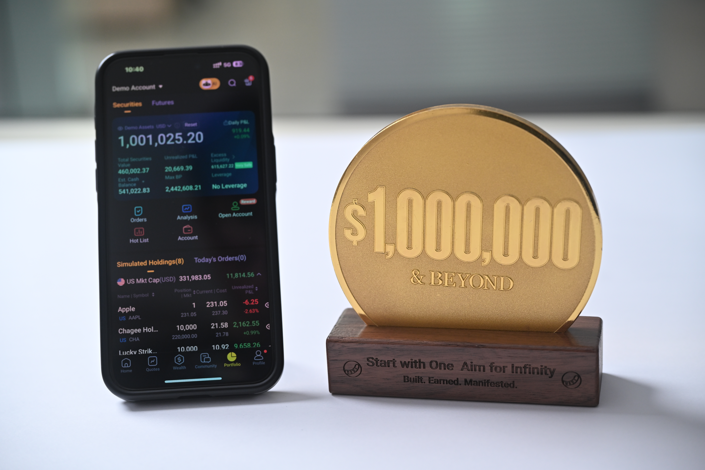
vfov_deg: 20.6
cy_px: 235
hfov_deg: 30.5
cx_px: 352
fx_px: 1292
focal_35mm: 66
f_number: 4
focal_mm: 66
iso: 800
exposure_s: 1/80
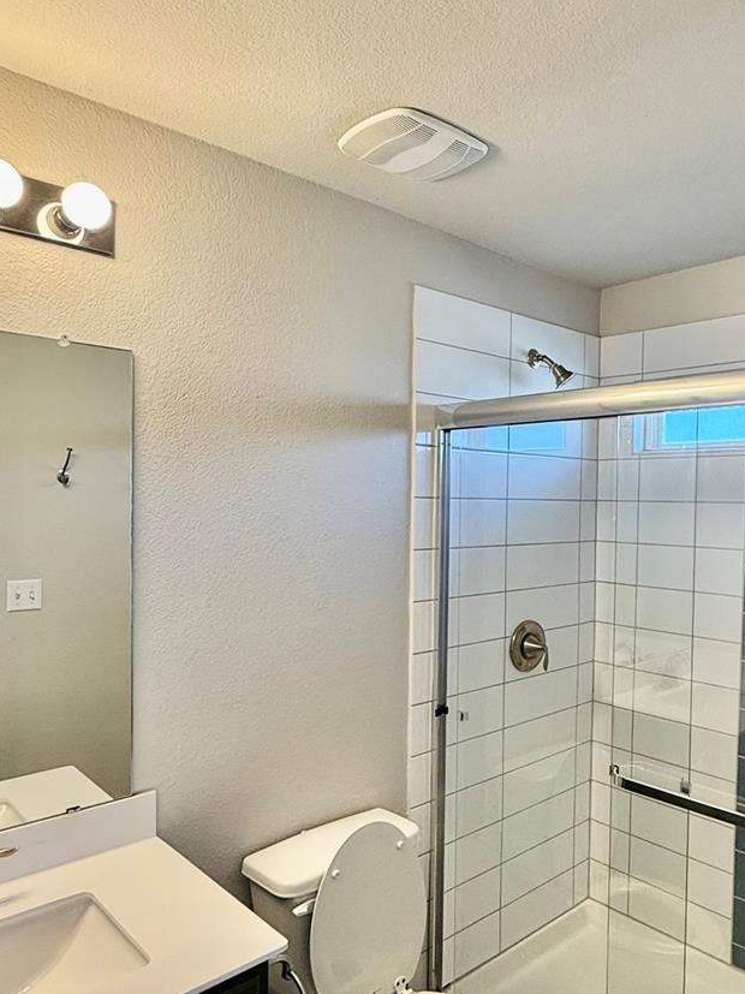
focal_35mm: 26
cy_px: 530
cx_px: 489
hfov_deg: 52.2
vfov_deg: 67.2
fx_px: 746
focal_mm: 2.22
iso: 160
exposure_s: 1/120
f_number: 2.2
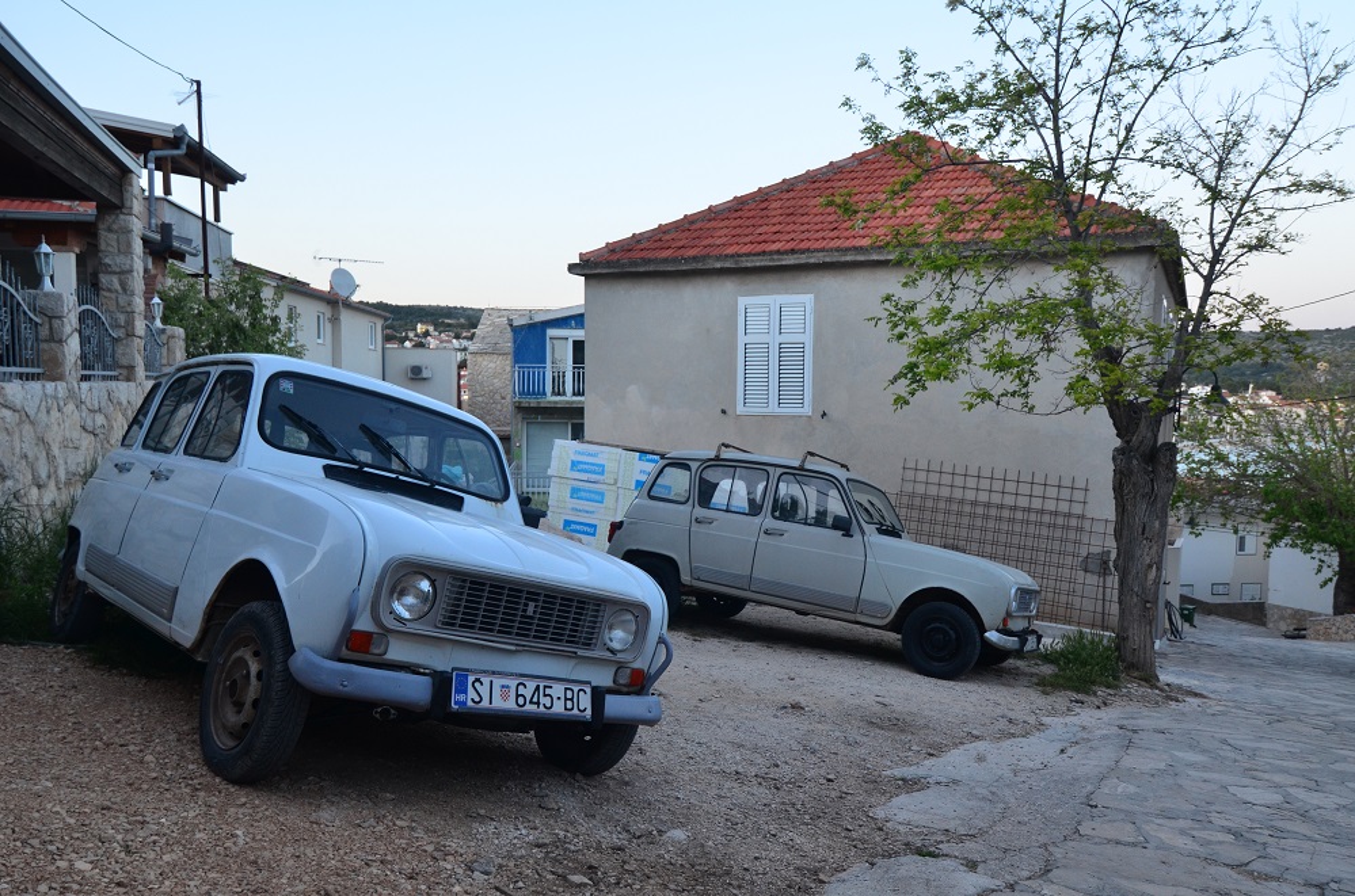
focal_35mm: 27
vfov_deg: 47.7
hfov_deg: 67.5
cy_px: 448
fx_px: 1014
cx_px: 678
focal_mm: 18
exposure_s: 1/50
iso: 400
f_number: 5.6
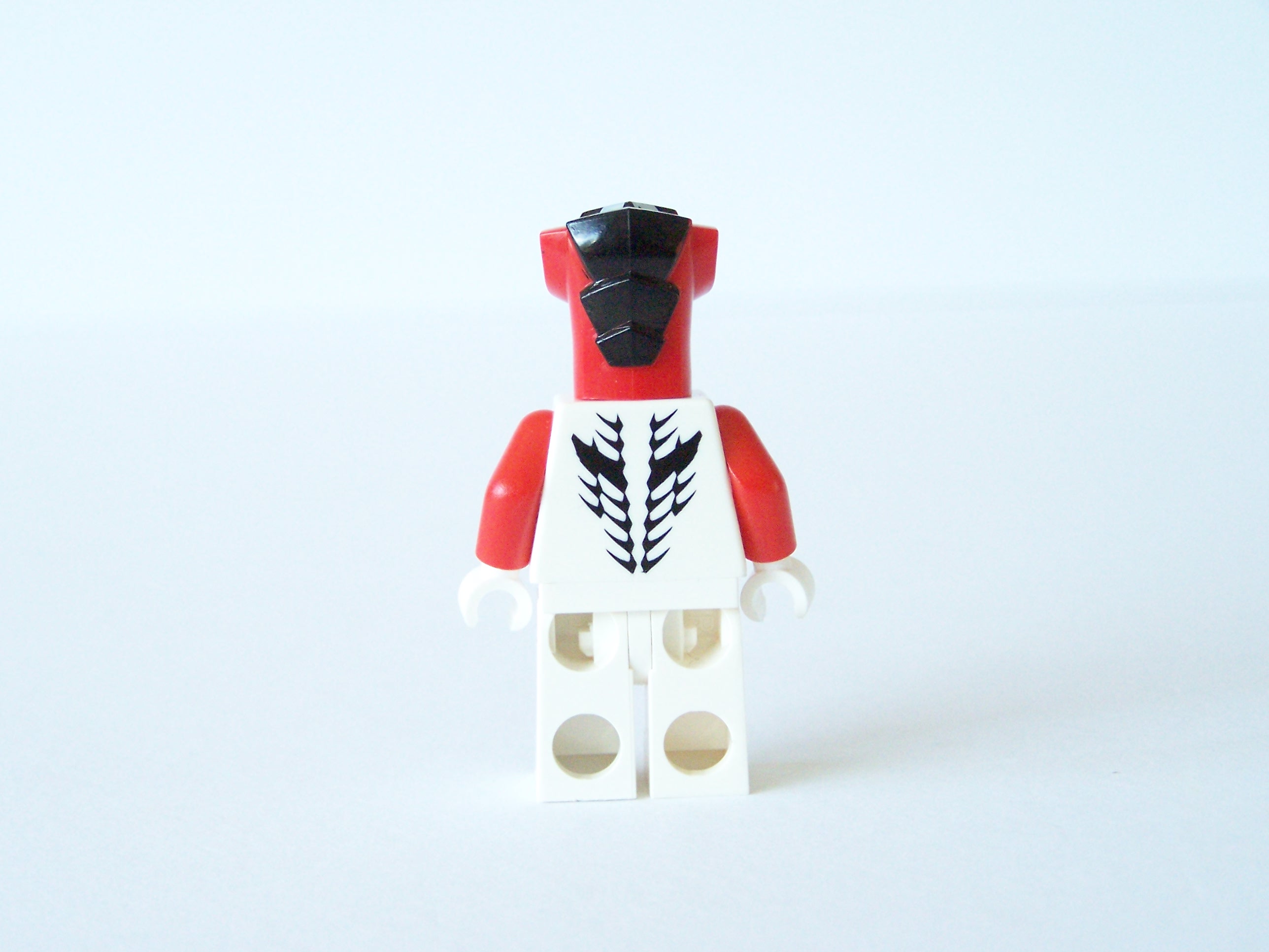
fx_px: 2456
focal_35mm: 67
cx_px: 634
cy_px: 476
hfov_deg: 29.0
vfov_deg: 21.9
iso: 400
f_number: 3.2
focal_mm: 11.1
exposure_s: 1/180
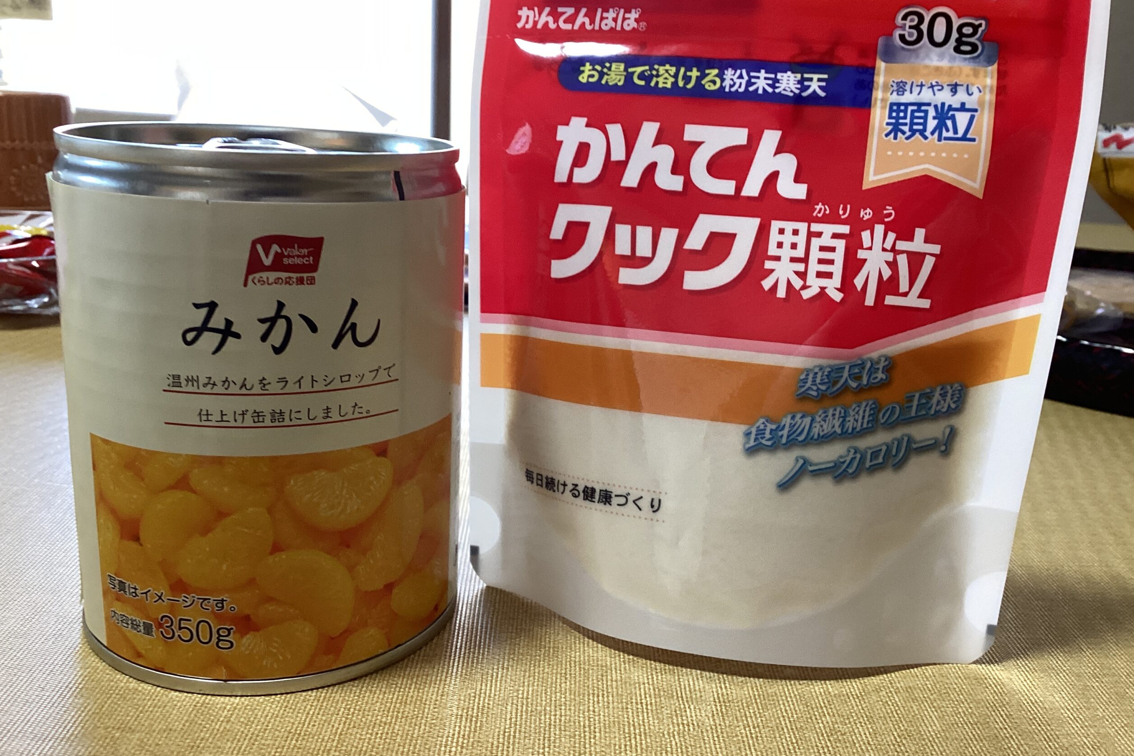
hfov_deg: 57.2
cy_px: 372
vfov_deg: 40.0
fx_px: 1039
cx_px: 572
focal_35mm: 33
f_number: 2.4
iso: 125
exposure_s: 1/60
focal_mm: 3.3
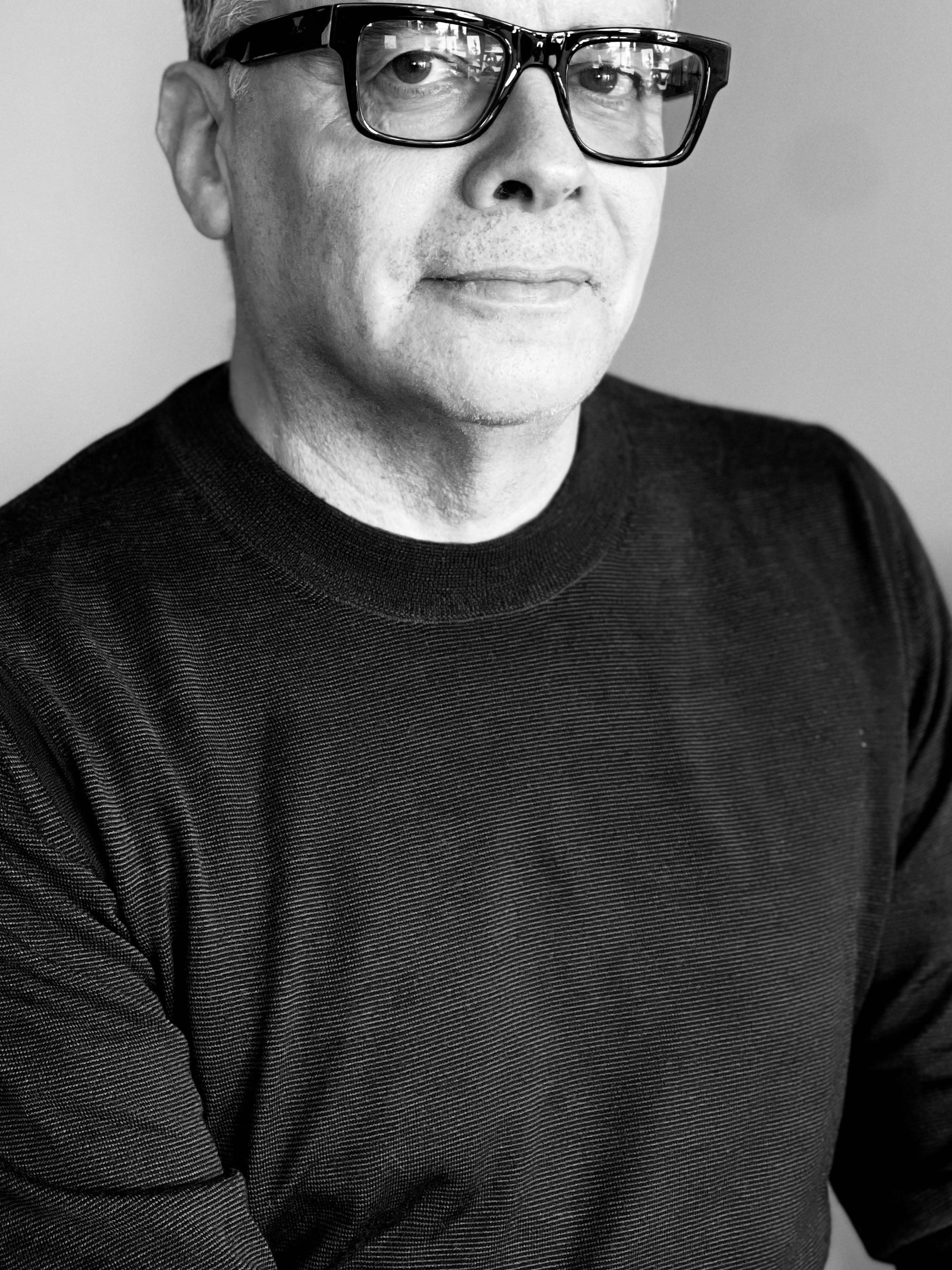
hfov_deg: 15.6
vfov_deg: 20.5
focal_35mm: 95
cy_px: 380
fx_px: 3484
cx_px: 439
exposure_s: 1/91
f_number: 2.2
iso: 250
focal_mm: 7.5
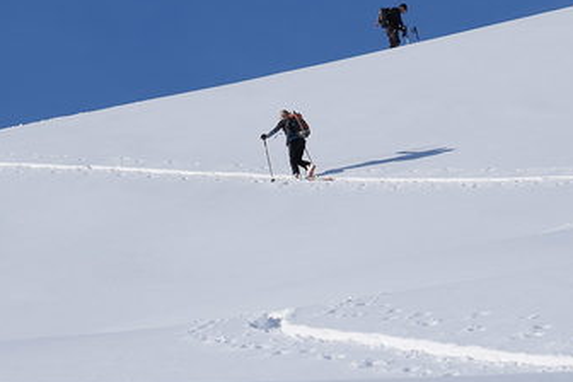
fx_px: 5760
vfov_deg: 3.8
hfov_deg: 5.7
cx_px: 290
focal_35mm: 362
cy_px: 169
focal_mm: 135
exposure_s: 1/500
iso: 100
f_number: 10
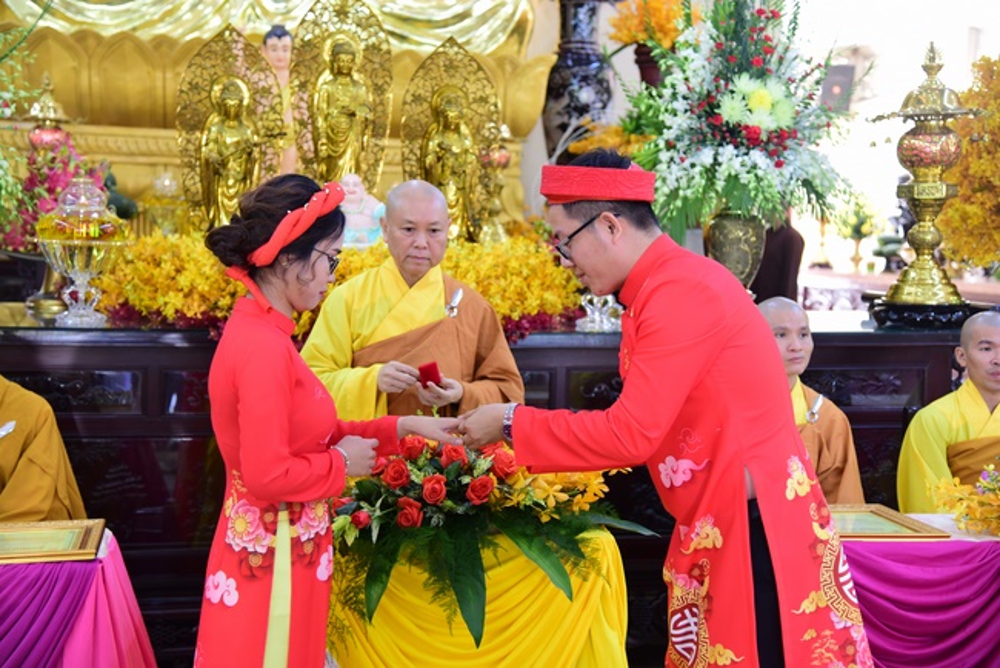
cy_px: 334
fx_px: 1528
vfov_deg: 24.6
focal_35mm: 55
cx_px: 500
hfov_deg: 36.2
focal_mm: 55
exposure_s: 1/50
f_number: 4
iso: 1600
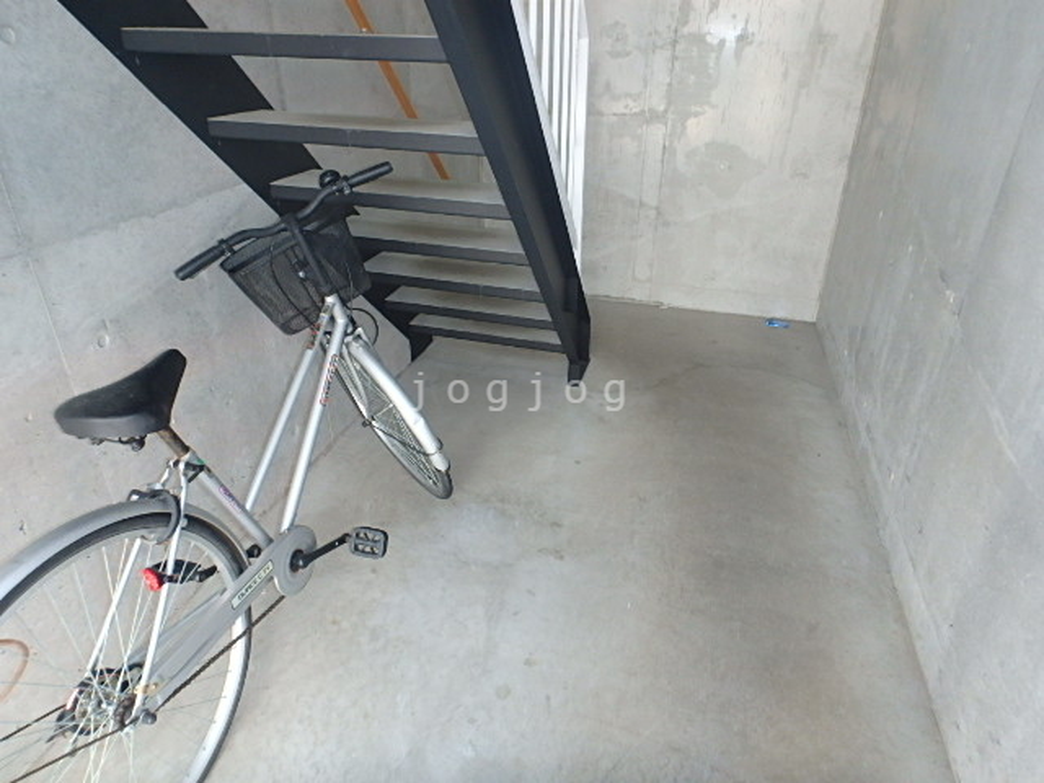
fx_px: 633
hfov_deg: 79.0
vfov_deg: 63.4
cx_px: 522
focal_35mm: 21
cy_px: 392
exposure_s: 1/30
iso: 250
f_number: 3.5
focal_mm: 3.7
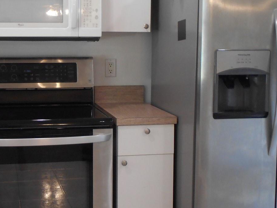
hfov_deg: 32.2
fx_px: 472
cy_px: 77
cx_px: 77
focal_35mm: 59
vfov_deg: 24.7
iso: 180
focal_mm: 4.6
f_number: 3.2
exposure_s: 1/30
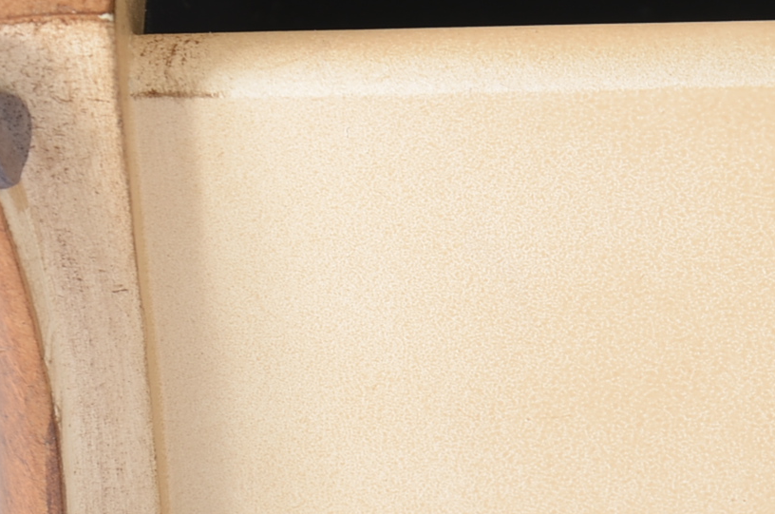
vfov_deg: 2.9
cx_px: 832
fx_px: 10219
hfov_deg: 4.3
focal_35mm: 476
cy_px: 317
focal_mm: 105
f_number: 9
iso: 100
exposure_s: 1/160
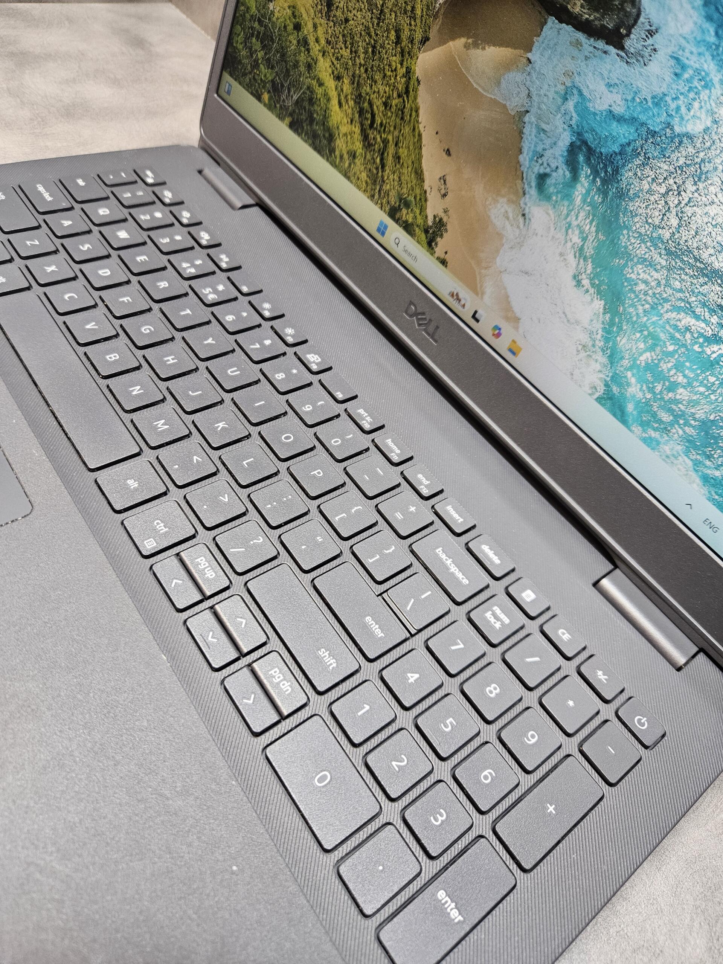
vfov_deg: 73.9
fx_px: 641
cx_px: 362
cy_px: 482
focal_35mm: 23
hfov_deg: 58.9
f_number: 1.8
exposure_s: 1/100
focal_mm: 5.4
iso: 320
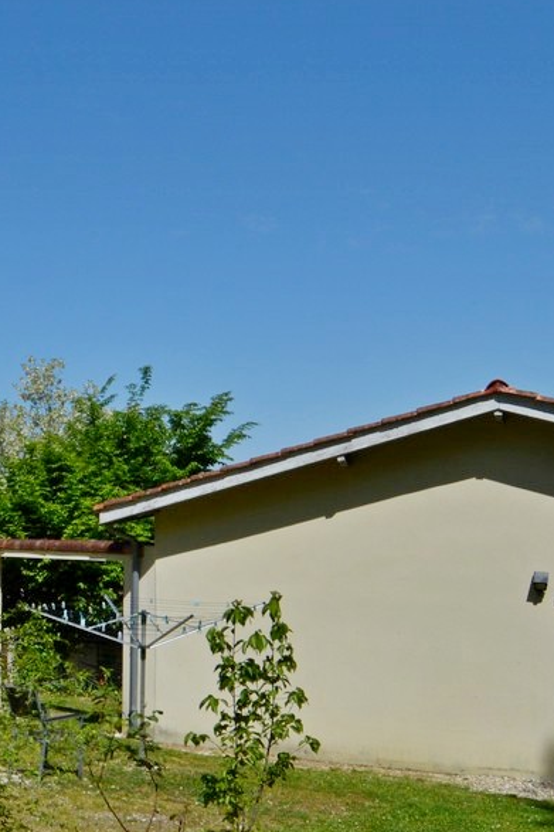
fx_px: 1062
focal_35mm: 46
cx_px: -54
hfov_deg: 26.9
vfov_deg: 42.5
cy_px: 512
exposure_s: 1/400
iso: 100
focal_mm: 10
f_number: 10
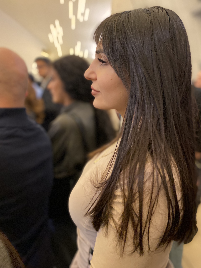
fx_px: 217
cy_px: 128
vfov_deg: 63.4
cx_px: 108
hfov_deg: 49.7
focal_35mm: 28
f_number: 1.8
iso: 500
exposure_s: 1/25
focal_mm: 4.25
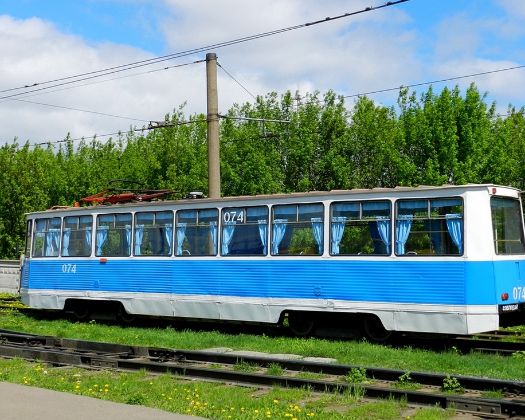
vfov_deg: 30.8
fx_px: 761
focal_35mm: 49
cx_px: 279
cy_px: 209
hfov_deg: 38.0
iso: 160
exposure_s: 1/800
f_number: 5
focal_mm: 8.1
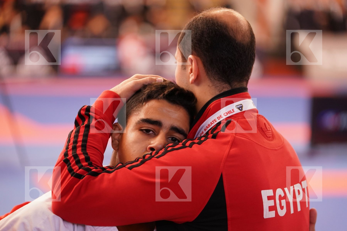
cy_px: 116
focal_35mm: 128
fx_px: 1234
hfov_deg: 16.0
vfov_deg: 10.7
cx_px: 174
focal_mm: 128
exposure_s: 1/500
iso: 2000
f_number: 2.8
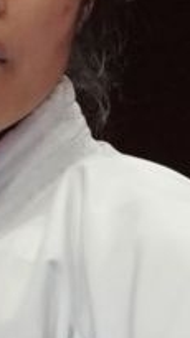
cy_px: 279
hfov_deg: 0.3
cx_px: 302
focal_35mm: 3861
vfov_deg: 0.6
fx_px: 34653
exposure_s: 1/1000
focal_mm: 280
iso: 2500
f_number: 4
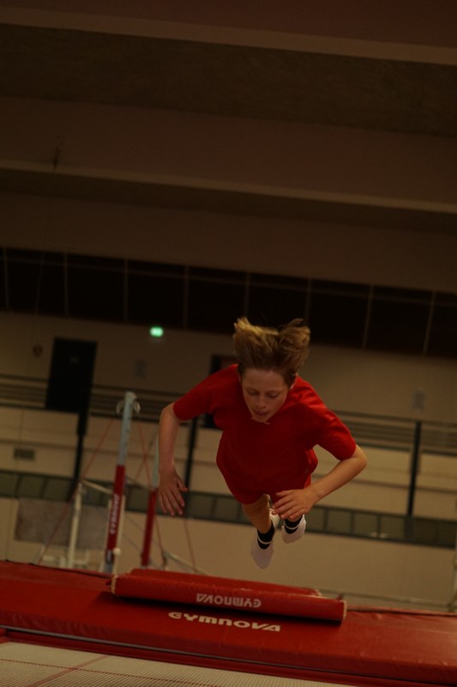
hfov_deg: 18.2
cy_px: 344
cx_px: 228
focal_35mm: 75
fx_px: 1429
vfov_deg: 27.0
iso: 800
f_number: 1.8
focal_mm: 50
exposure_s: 1/640
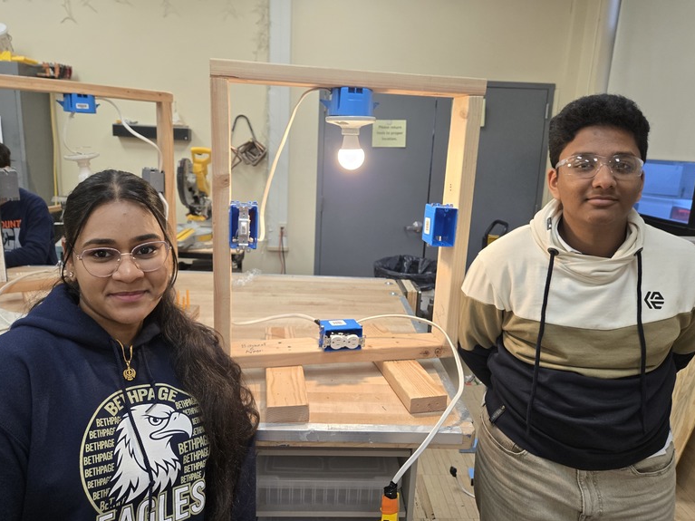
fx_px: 482
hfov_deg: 71.6
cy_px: 257
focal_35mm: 24
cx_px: 353
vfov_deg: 56.8
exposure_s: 1/120
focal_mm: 5.4
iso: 125
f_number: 1.8
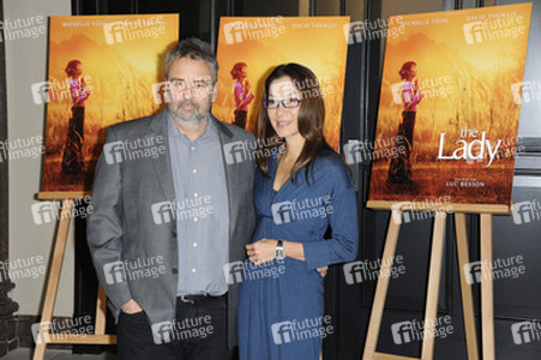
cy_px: 180
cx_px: 270
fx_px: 1021
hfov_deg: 29.7
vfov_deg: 20.0
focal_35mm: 68
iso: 1250
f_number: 5.6
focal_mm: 68
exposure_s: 1/125
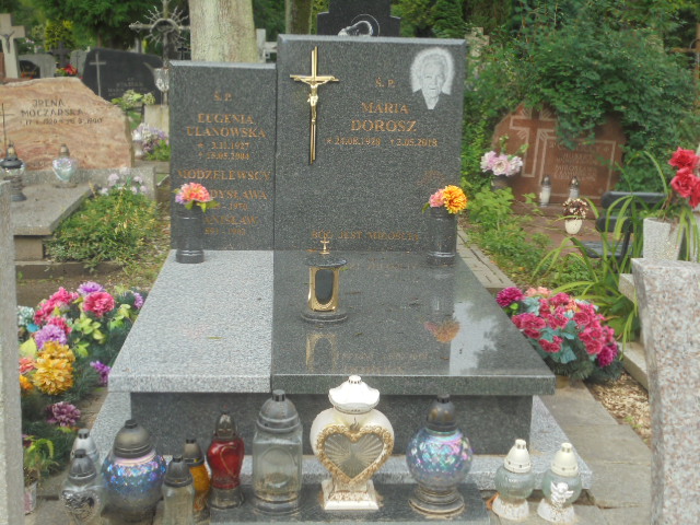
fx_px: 991
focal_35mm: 49
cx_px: 350
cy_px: 262
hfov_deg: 38.9
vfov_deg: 29.7
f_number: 4.8
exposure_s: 1/125
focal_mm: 8.9
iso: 100
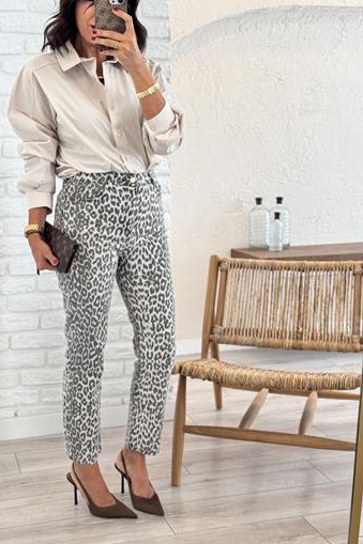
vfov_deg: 38.9
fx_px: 772
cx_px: 162
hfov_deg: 26.4
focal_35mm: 51
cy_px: 269
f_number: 1.78
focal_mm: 6.76
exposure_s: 1/101
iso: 100
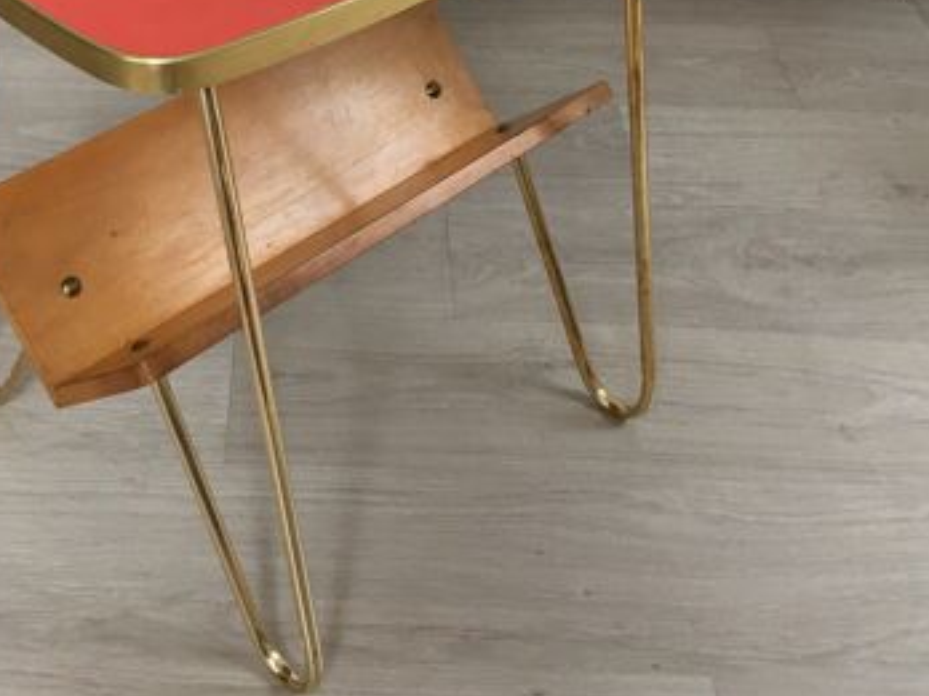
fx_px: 1342
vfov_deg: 28.7
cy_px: 176
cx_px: 299
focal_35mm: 50
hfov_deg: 37.7
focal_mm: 4.15
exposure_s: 1/30
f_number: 2.2
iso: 25
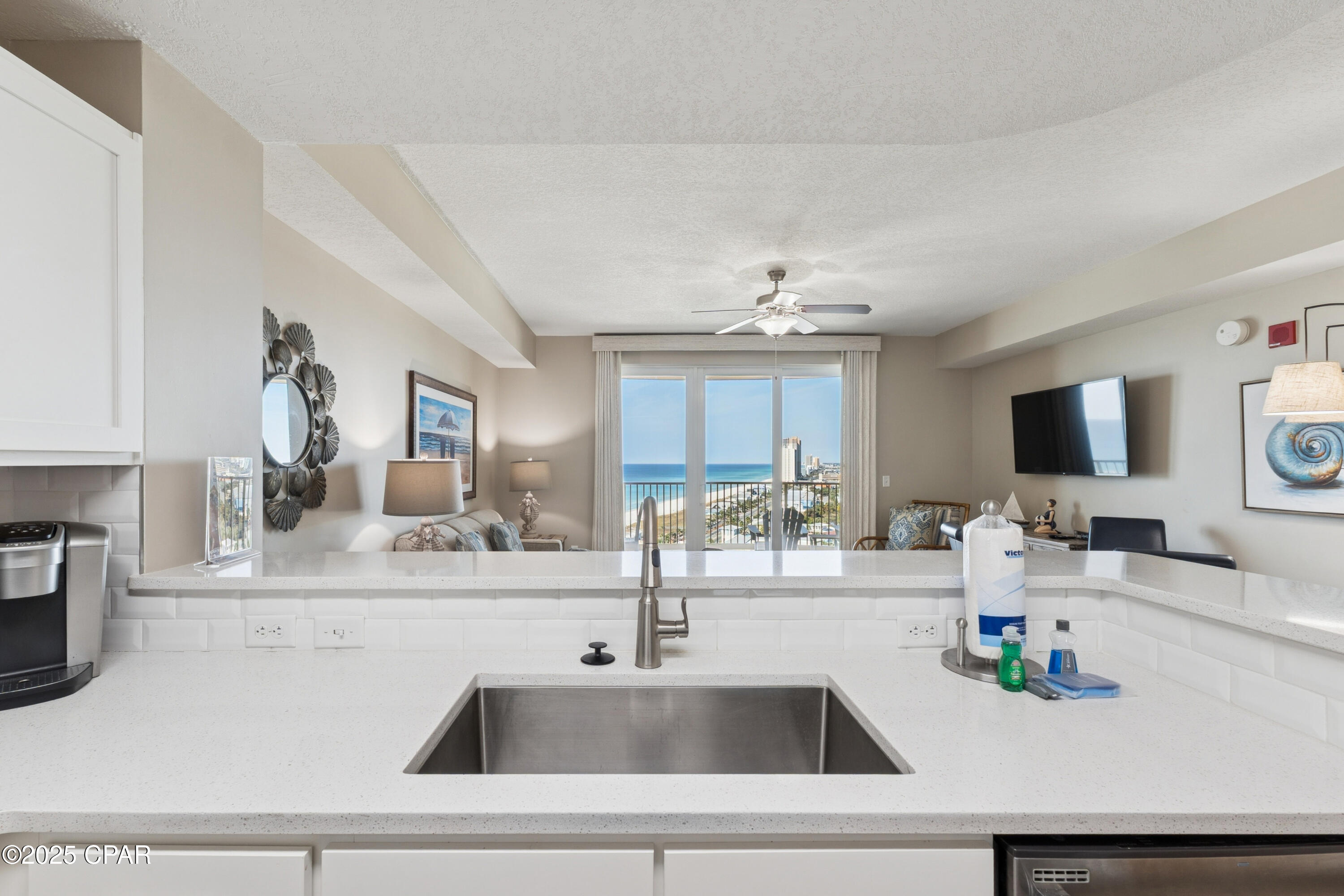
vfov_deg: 77.3
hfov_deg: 100.4
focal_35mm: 15
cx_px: 672
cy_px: 448
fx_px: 560
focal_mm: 10
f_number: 10
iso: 100
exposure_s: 1/15
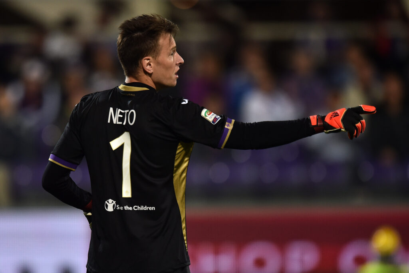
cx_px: 204
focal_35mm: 550
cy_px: 136
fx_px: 6246
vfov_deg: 2.5
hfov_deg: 3.8
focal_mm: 550
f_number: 4
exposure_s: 1/1600
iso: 2000
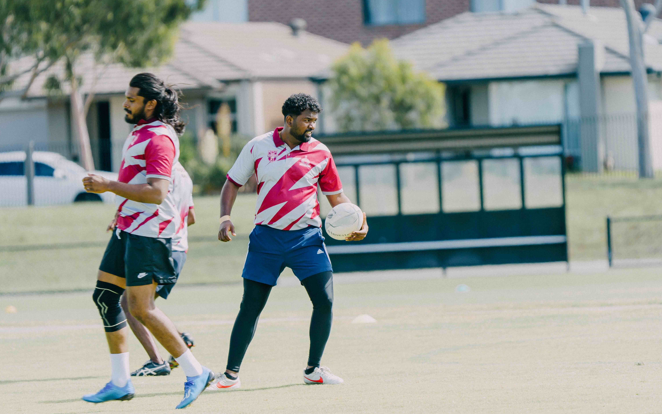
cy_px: 194
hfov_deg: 5.4
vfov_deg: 3.4
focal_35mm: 390
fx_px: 7036
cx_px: 331
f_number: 6.3
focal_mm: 382
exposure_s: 1/500
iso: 200
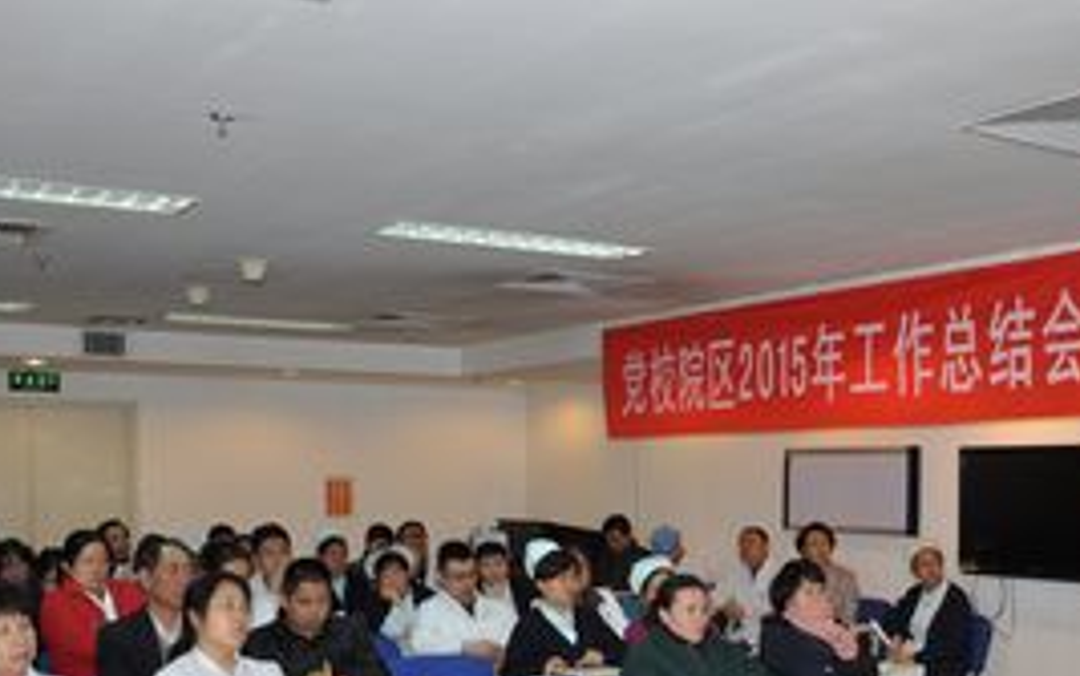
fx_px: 1295
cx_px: 647
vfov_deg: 28.4
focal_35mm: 44
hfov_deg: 45.0
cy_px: 571
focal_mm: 18
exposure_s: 1/60
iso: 400
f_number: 3.5
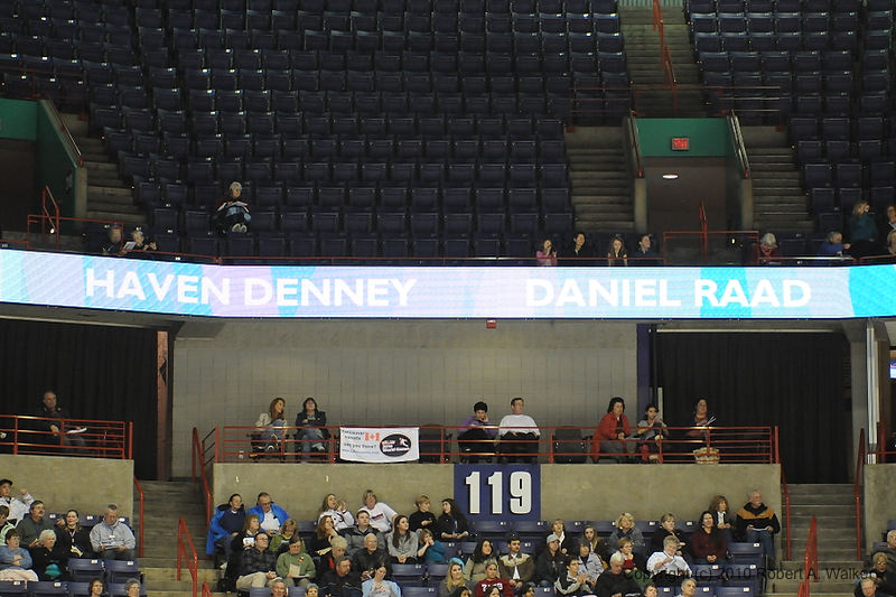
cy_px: 298
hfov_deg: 19.5
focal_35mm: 105
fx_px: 2613
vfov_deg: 13.0
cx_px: 448
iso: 1800
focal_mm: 70
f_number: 2.8
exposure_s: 1/250
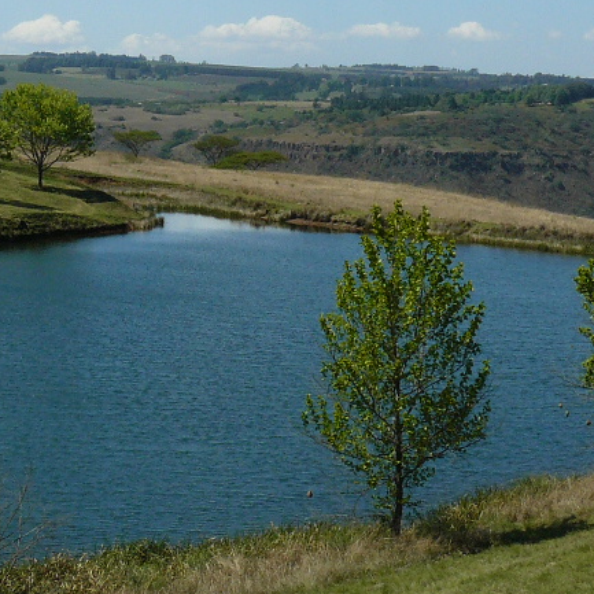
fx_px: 1825
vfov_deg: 18.3
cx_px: 329
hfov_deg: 18.5
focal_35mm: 94
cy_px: 119
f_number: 6.3
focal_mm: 6
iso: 100
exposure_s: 1/400
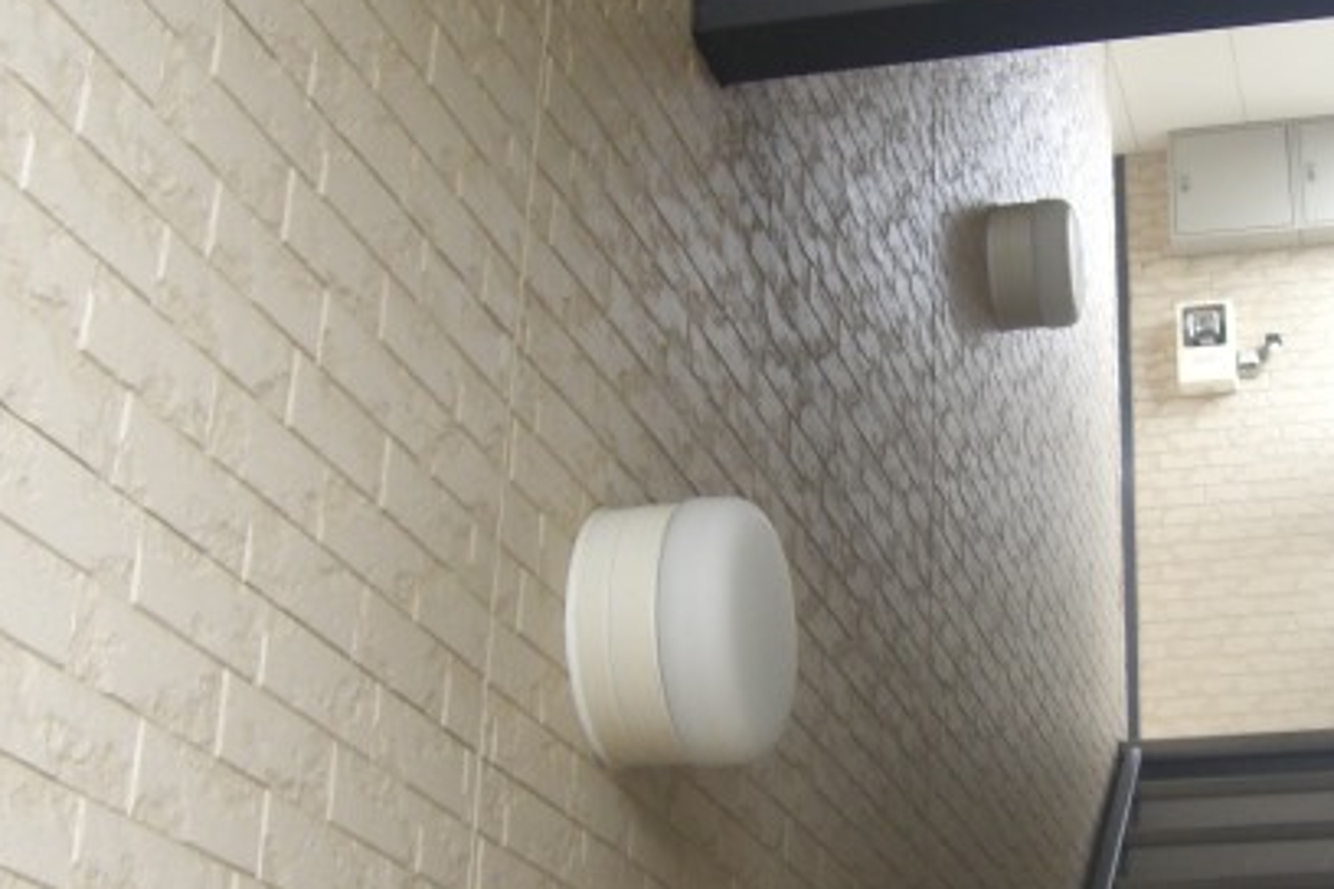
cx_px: 932
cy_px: 507
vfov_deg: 21.9
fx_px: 2297
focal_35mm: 62
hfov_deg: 32.0
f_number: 2.7
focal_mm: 6.2
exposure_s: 1/100
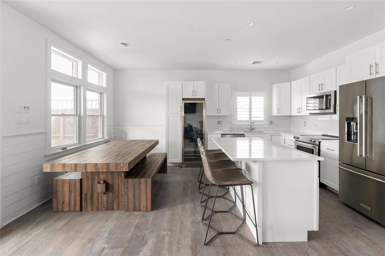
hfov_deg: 93.3
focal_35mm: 17
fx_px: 182
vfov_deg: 70.3
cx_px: 192
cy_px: 128
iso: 320
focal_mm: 17
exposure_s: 1/6
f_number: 7.1
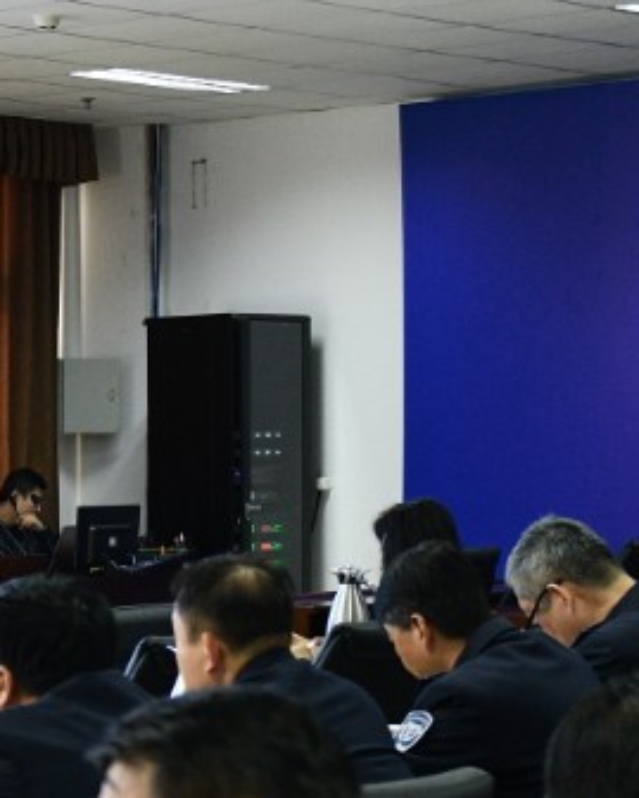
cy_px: 658
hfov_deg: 11.8
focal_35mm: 125
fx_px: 2954
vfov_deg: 15.3
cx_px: -311
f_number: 2.8
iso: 1250
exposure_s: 1/125
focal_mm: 28
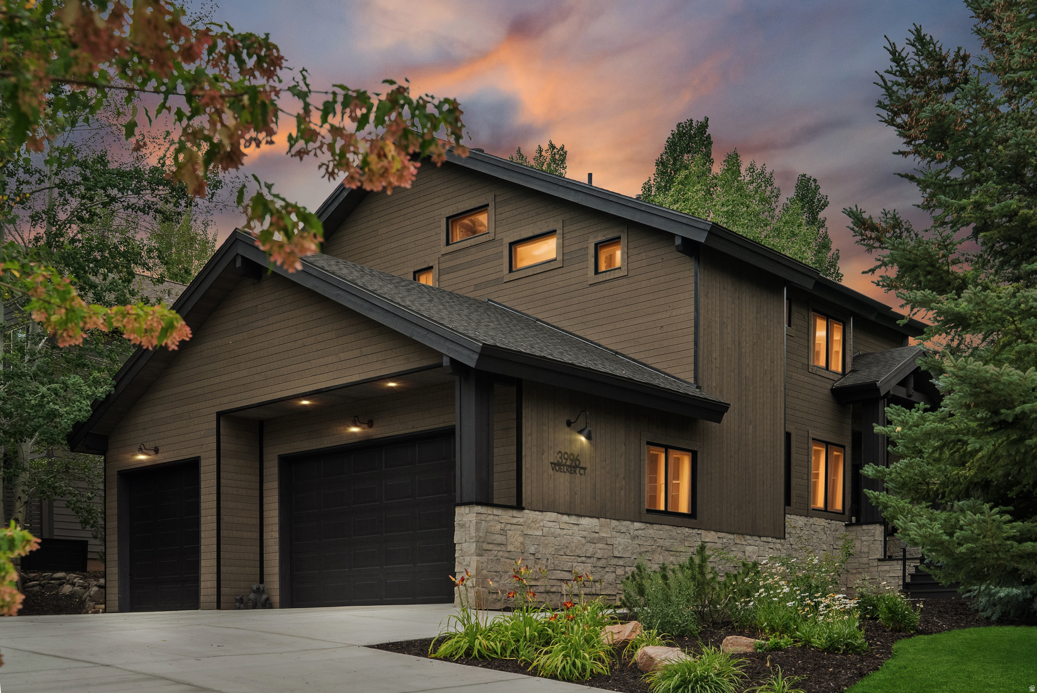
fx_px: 1153
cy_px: 346
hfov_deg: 48.4
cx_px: 518
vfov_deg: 33.4
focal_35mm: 40
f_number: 6.3
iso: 500
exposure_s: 1/250
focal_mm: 40
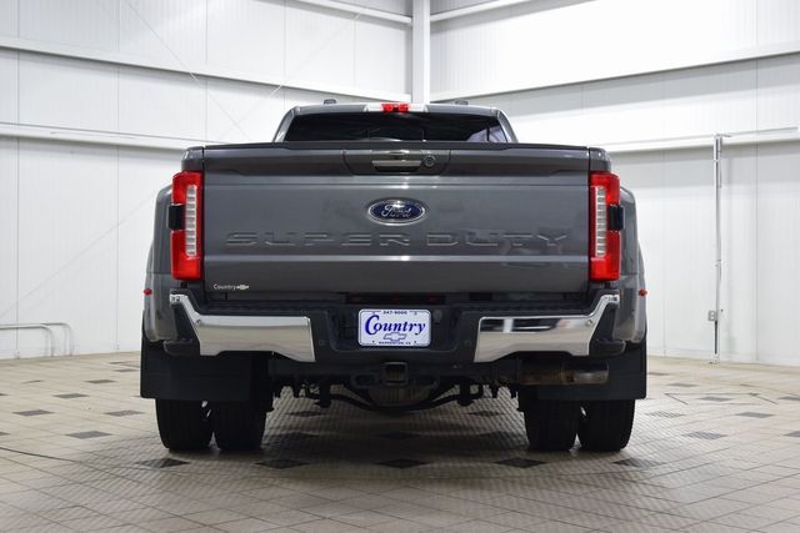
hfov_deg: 38.9
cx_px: 400
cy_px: 266
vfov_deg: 26.5
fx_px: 1134
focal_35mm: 51
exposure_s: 1/15
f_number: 6.3
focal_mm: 34
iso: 640
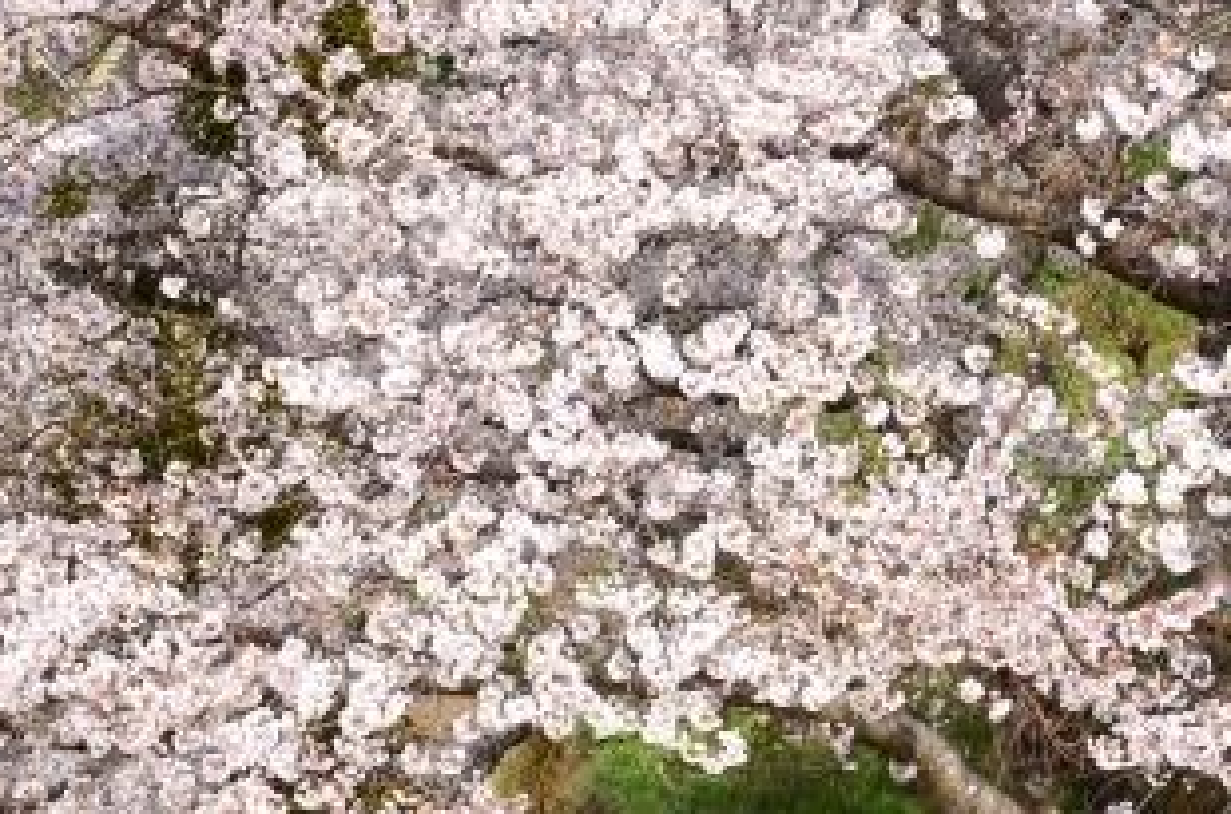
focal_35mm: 198
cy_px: 4
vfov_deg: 6.9
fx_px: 6753
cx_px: 790
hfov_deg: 10.4
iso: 320
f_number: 5.6
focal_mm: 40
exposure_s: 1/1600
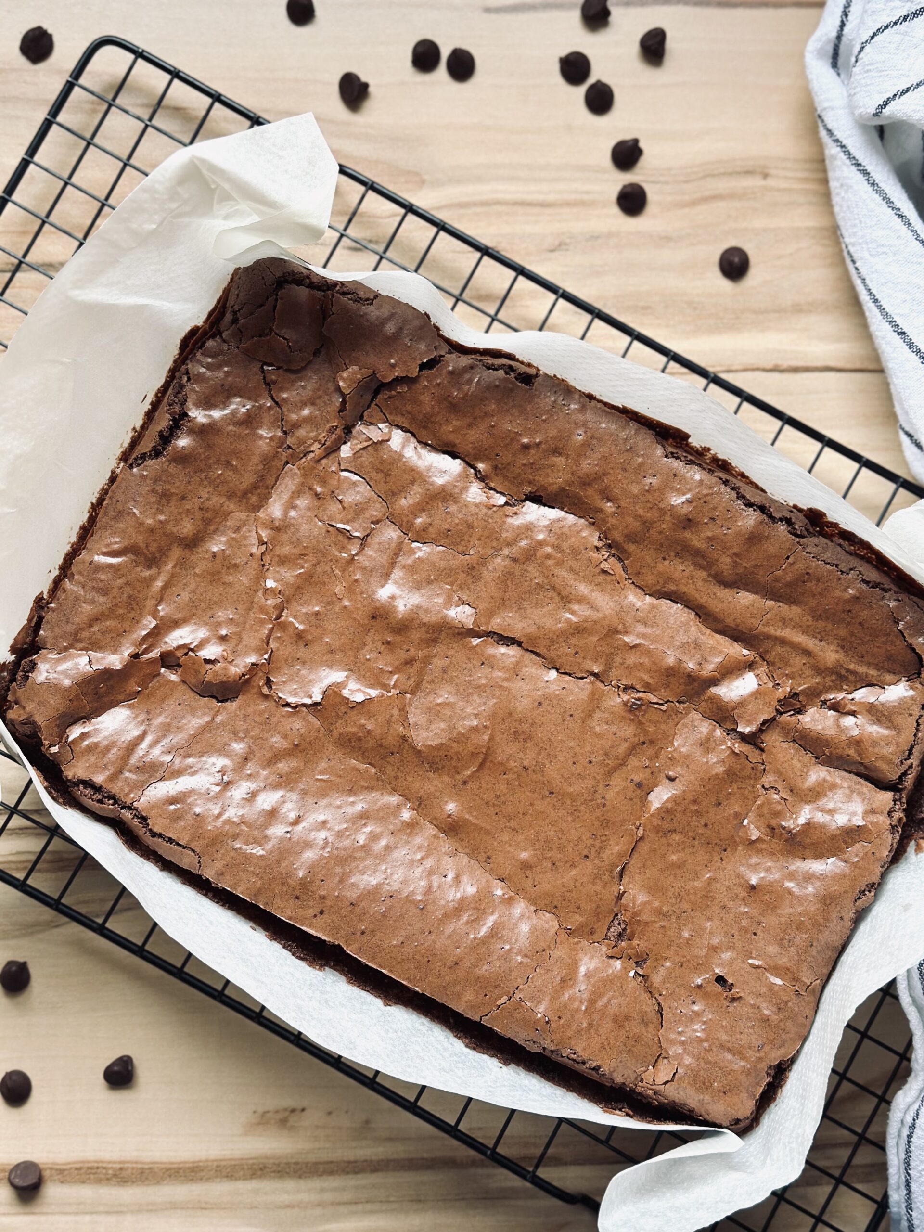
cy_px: 616
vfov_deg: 39.7
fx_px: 1708
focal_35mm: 48
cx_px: 462
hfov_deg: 30.3
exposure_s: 1/106
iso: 125
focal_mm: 6.86
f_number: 1.78
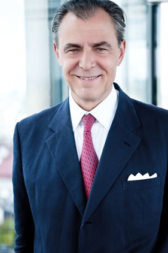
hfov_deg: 16.1
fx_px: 595
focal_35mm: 85
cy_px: 133
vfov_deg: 23.9
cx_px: 90
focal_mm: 70
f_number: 3.5
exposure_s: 1/250
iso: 200
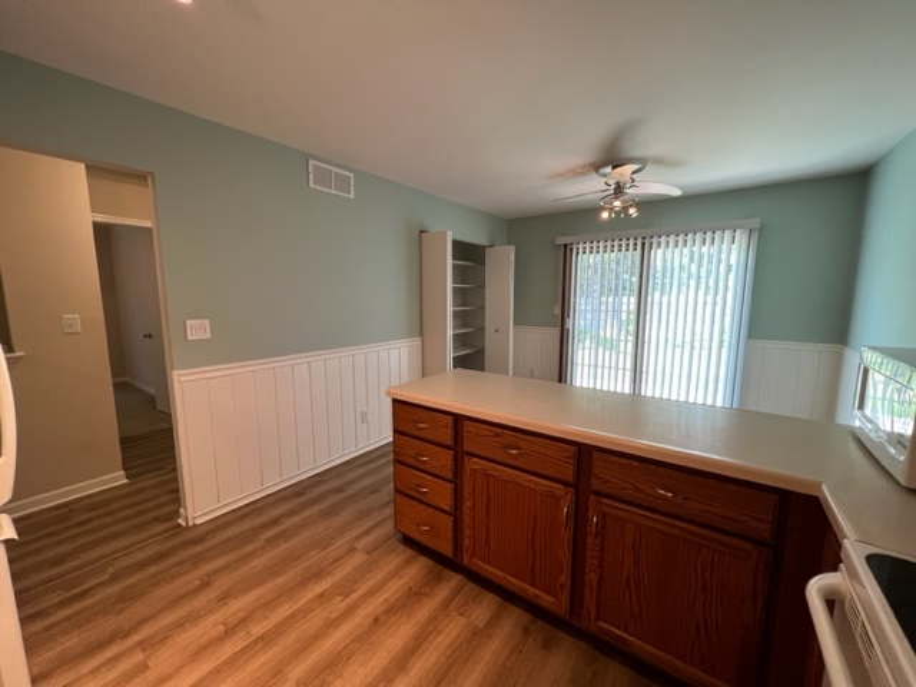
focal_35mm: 13
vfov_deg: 89.9
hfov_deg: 106.2
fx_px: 344
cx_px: 458
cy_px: 344
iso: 160
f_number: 1.8
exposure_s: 1/60
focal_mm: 1.57
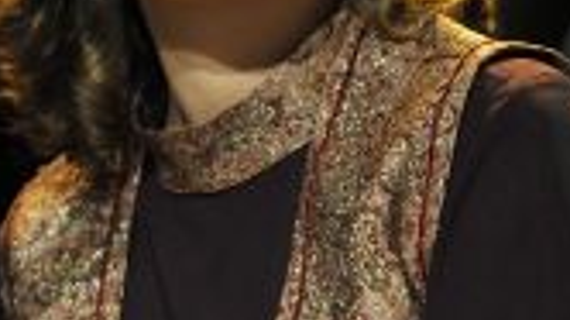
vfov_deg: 1.6
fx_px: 11445
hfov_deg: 2.9
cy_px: 344
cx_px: 122
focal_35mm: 758
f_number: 2.8
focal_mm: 200
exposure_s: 1/125
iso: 1250
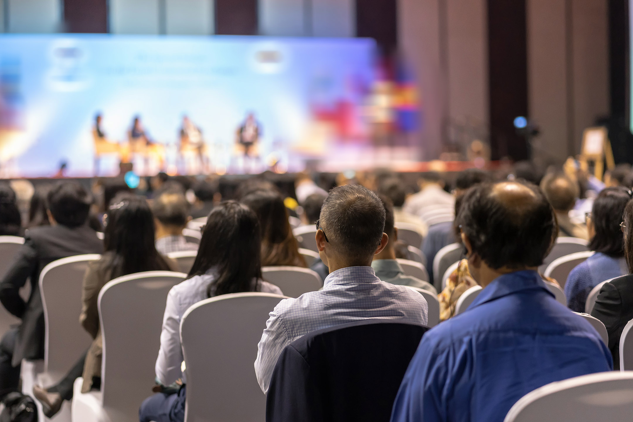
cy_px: 211
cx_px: 316
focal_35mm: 85
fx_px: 1494
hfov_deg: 23.9
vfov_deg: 16.1
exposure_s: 1/125
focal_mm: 85
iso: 1600
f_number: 2.5
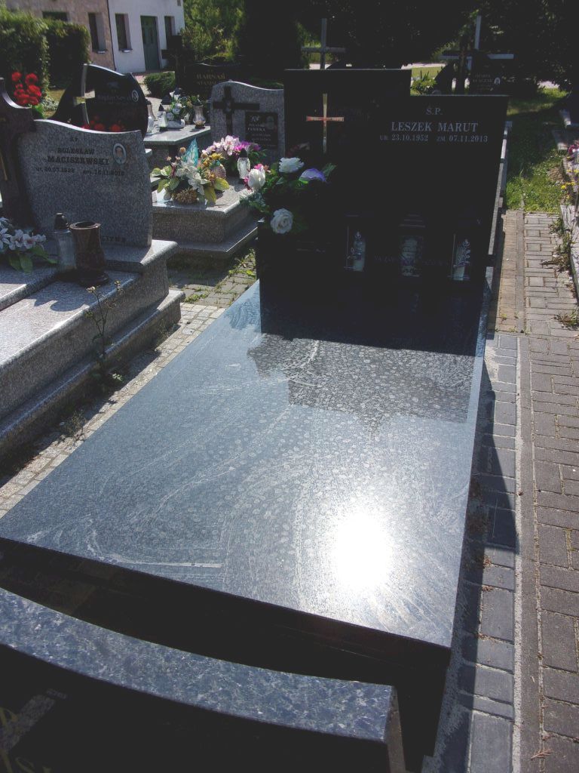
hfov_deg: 49.7
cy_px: 386
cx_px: 290
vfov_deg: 63.4
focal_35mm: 28
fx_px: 624
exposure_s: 1/850
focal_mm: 5.1
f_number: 3.9
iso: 80
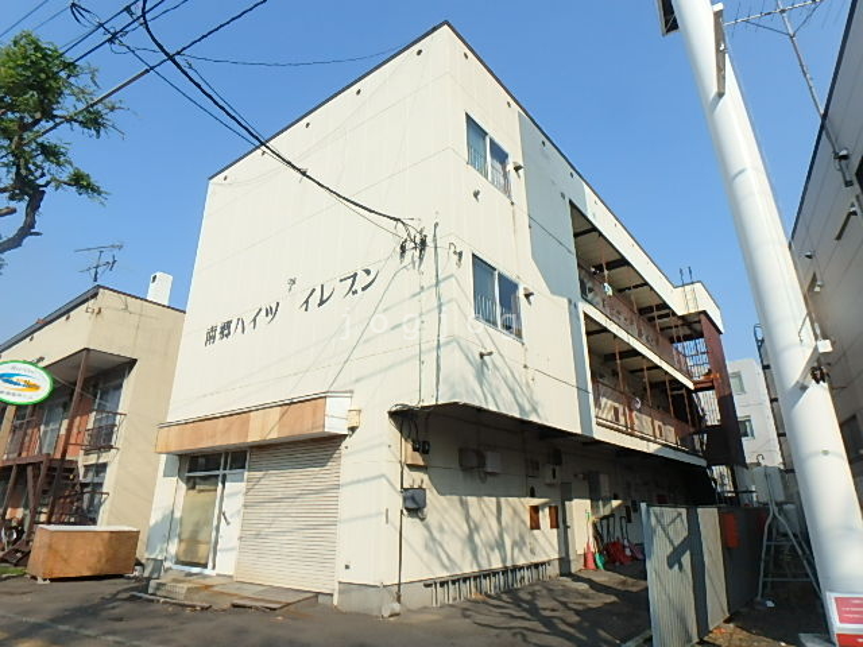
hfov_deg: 79.0
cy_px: 324
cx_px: 432
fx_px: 524
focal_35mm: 21
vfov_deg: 63.4
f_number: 6
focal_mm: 3.7
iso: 125
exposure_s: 1/400
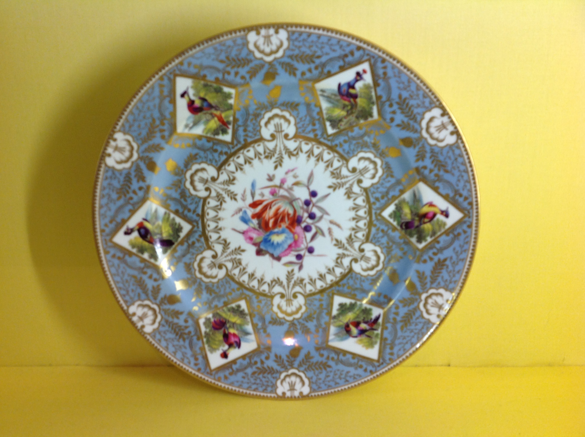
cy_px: 218
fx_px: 591
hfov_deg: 52.7
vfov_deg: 40.6
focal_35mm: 35
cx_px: 292
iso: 50
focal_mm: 4.28
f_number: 2.4
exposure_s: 1/24
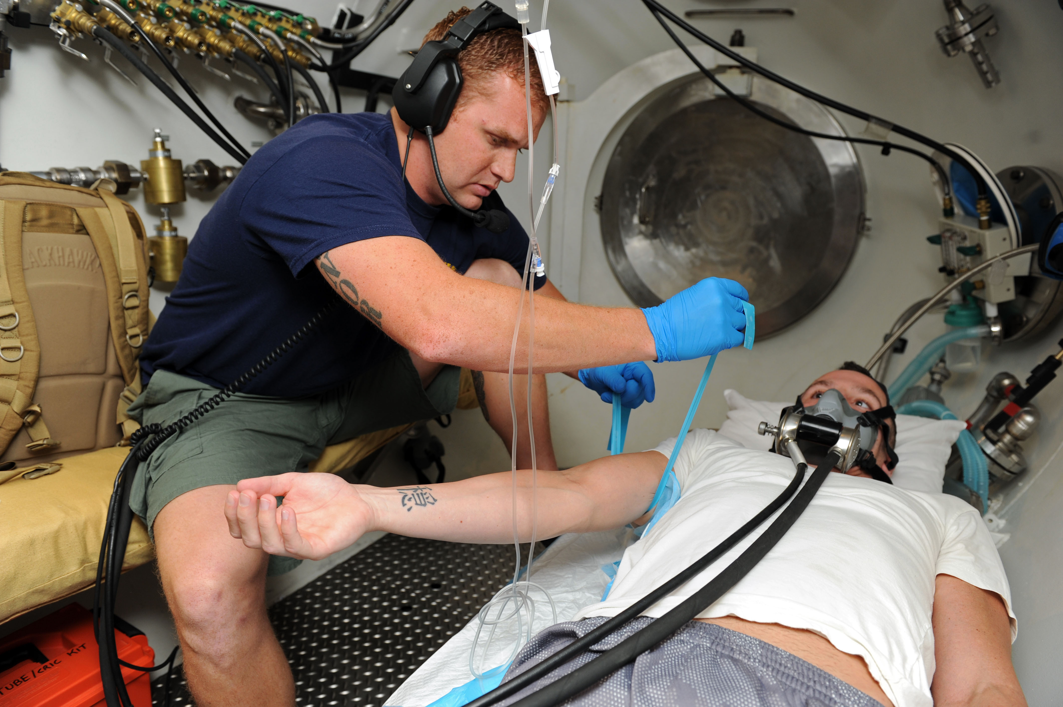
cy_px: 354
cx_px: 532
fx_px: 708
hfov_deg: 73.8
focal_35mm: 24
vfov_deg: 53.1
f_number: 4.5
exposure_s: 1/60
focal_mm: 24
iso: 400
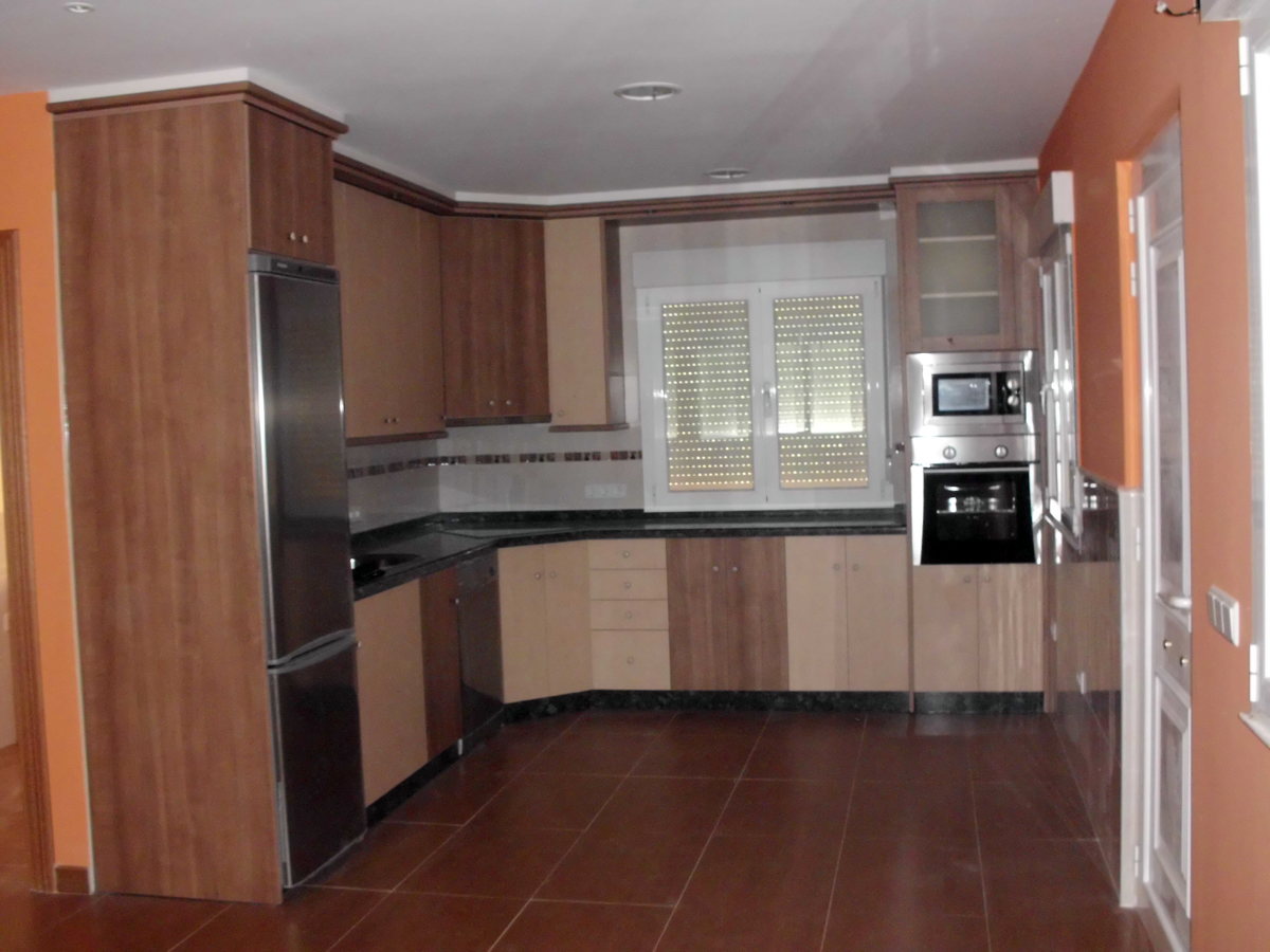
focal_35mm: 36
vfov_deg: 39.7
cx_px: 635
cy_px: 476
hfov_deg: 51.4
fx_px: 1321
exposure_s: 1/60
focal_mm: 6.3
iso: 400
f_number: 2.9
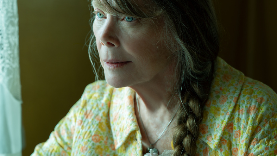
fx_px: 1051
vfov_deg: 8.5
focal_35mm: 143
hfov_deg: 15.0
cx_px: 140
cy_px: 52
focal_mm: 105
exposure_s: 1/160
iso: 320
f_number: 4
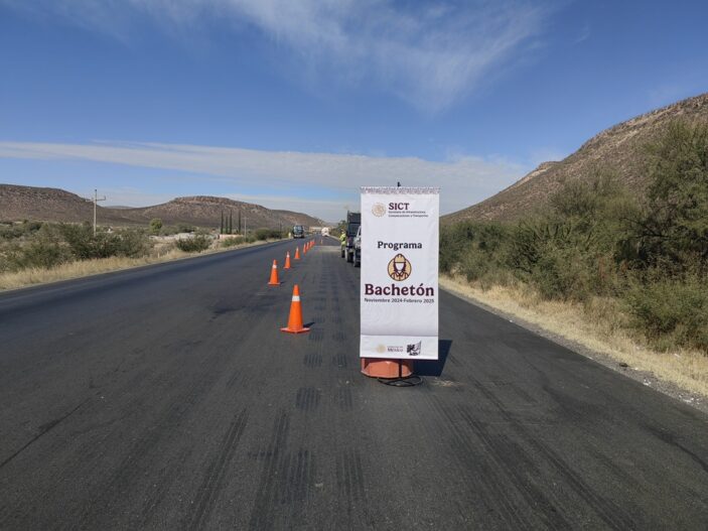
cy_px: 266
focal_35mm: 27
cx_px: 354
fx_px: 552
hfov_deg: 65.3
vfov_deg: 51.3
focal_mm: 5.54
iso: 50
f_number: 1.8
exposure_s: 1/5000
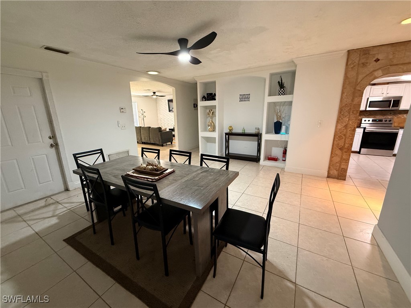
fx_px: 166
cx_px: 206
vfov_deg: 85.7
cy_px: 154
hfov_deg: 102.1
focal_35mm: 14
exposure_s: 1/60
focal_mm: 2.22
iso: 500
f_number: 2.2
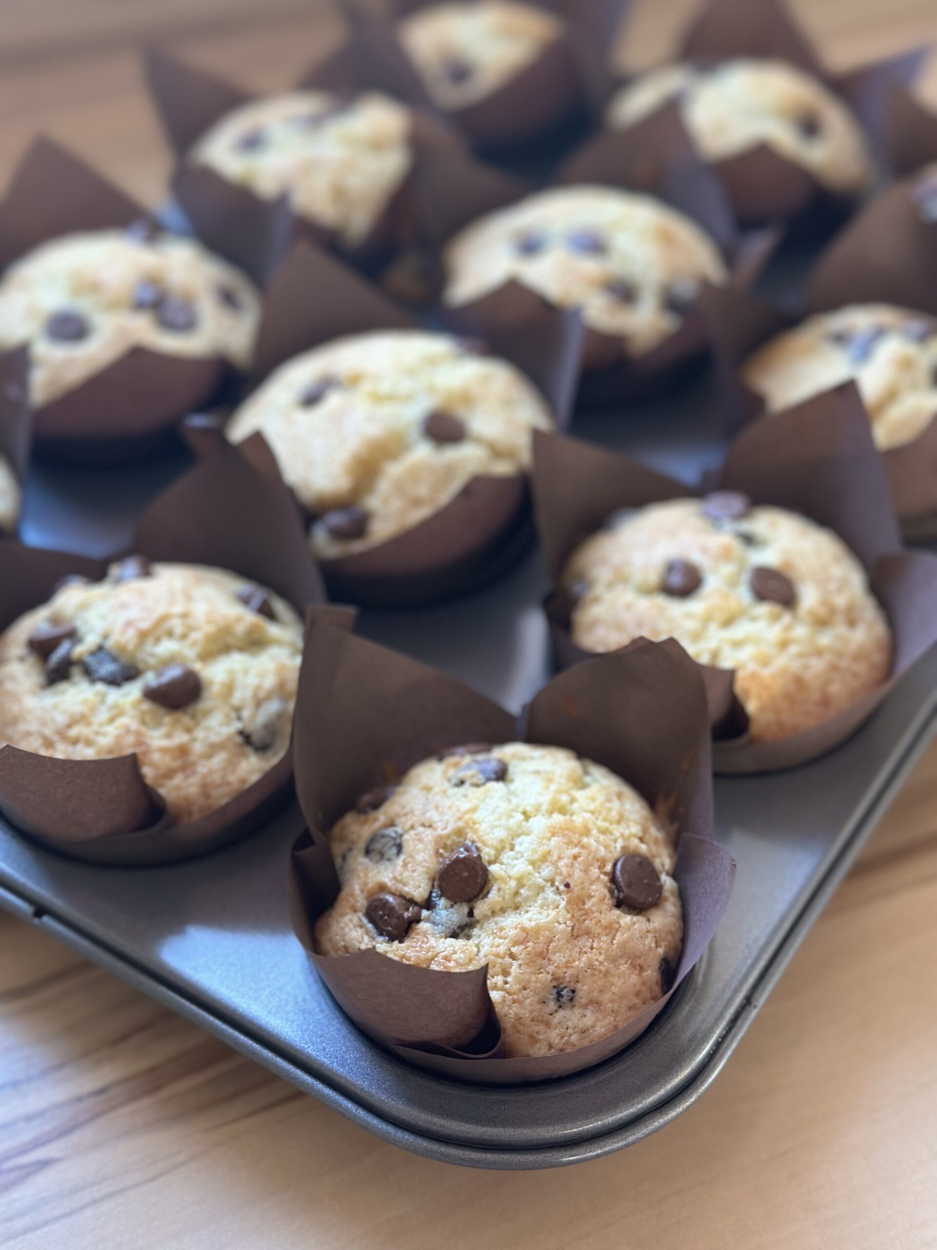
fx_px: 1732
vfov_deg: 39.7
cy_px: 625
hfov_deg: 30.3
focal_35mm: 48
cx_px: 468
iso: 200
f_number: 1.78
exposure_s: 1/60
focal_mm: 6.86
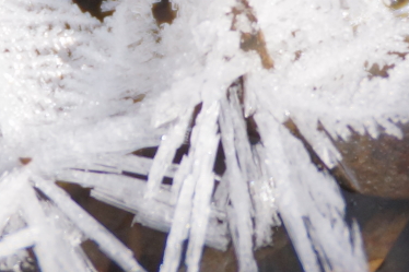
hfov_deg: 2.1
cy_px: 68
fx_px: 11378
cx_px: 100
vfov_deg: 1.4
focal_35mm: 1002
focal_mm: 250
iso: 320
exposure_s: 1/400
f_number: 6.3
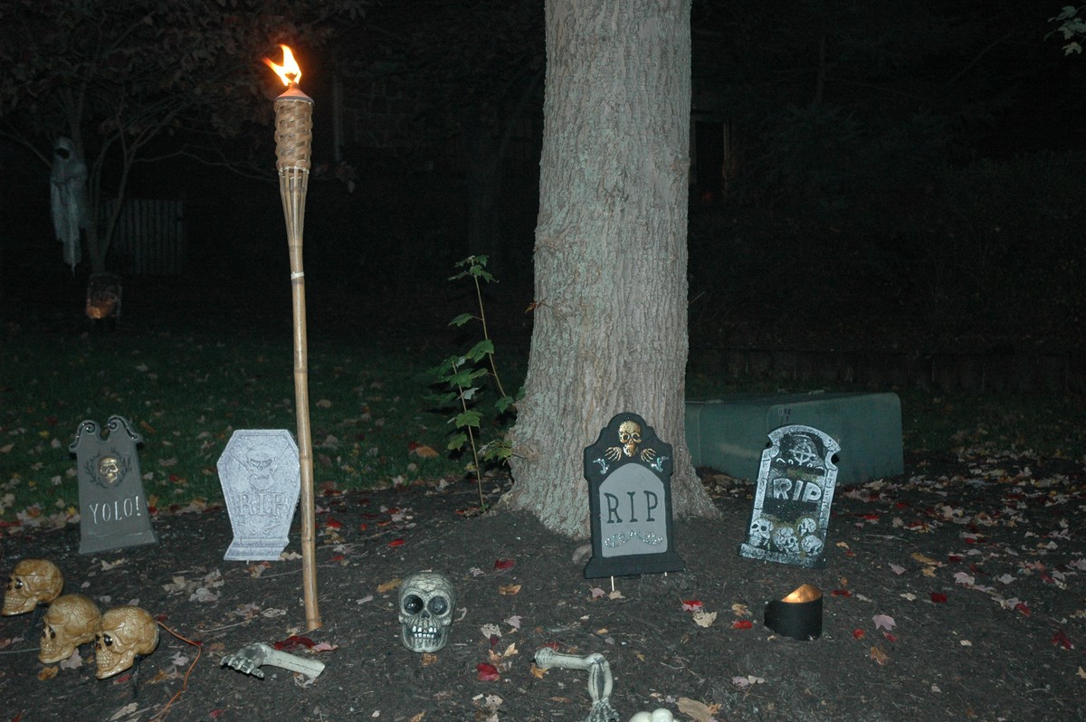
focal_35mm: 52
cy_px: 361
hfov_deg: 37.9
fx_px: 1582
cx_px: 543
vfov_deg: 25.7
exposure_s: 1/60
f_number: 4.2
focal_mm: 35
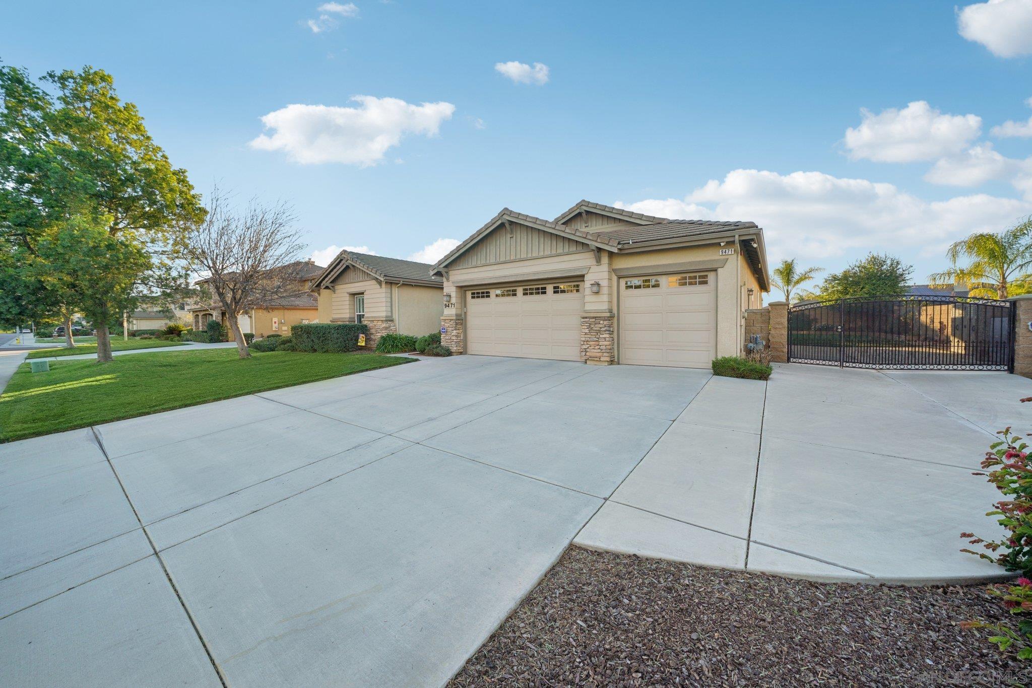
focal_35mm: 12
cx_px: 516
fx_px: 344
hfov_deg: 112.6
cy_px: 344
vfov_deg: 90.0
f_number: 8
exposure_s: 1/80
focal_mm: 12
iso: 100
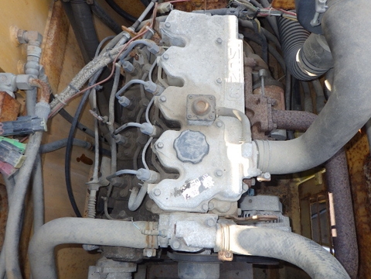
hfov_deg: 63.4
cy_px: 140
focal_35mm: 28
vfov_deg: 49.7
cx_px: 186
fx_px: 300
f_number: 3.5
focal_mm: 5
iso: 125
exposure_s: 1/125
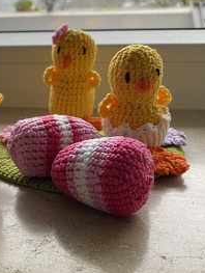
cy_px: 178
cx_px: 67
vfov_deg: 40.8
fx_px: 362
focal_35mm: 46
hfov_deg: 31.3
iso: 160
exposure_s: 1/60
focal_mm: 4.25
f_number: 1.8
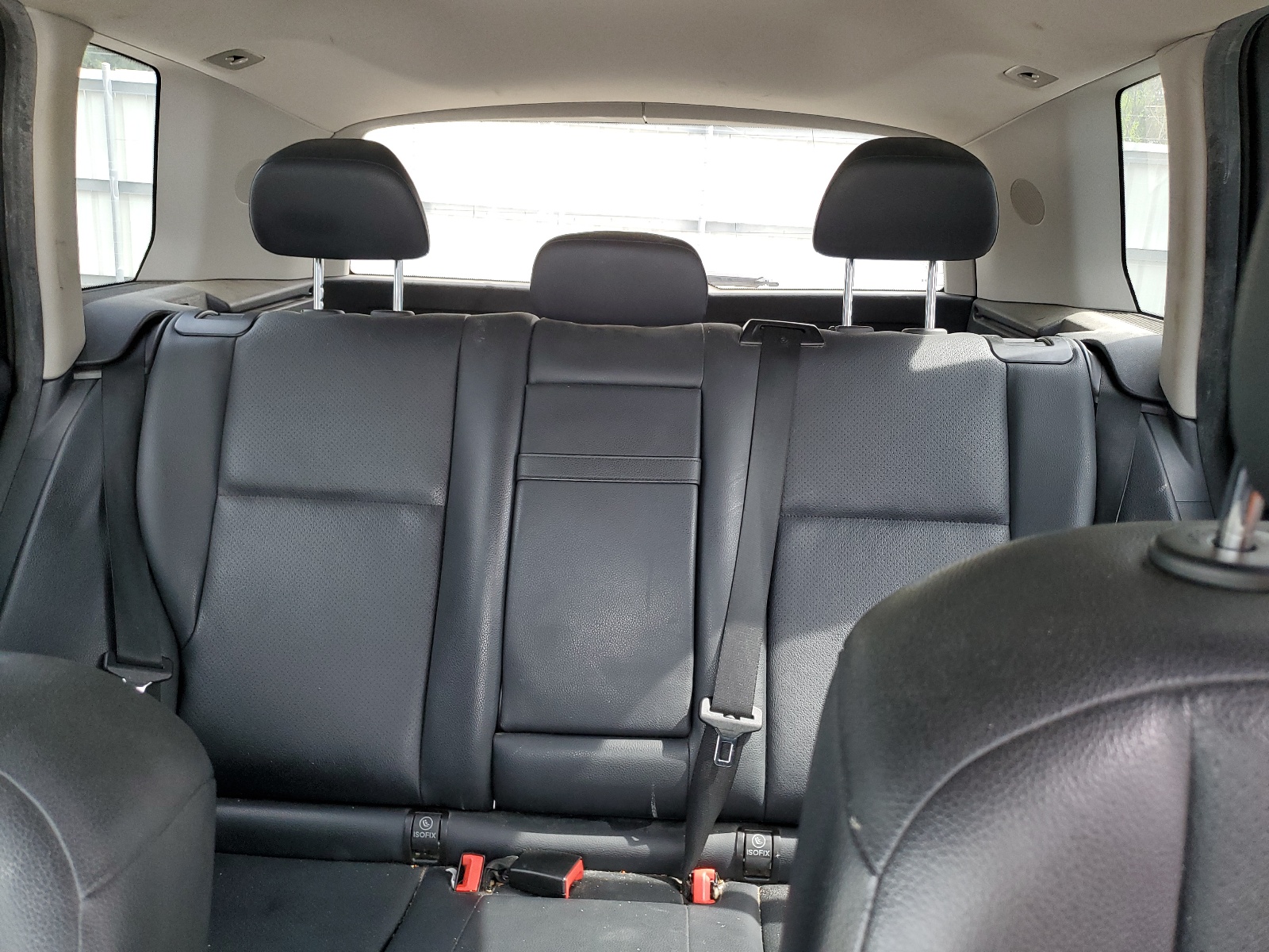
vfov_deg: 53.1
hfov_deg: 67.3
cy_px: 476
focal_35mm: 26
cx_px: 634
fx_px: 953
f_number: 1.5
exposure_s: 1/120
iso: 87
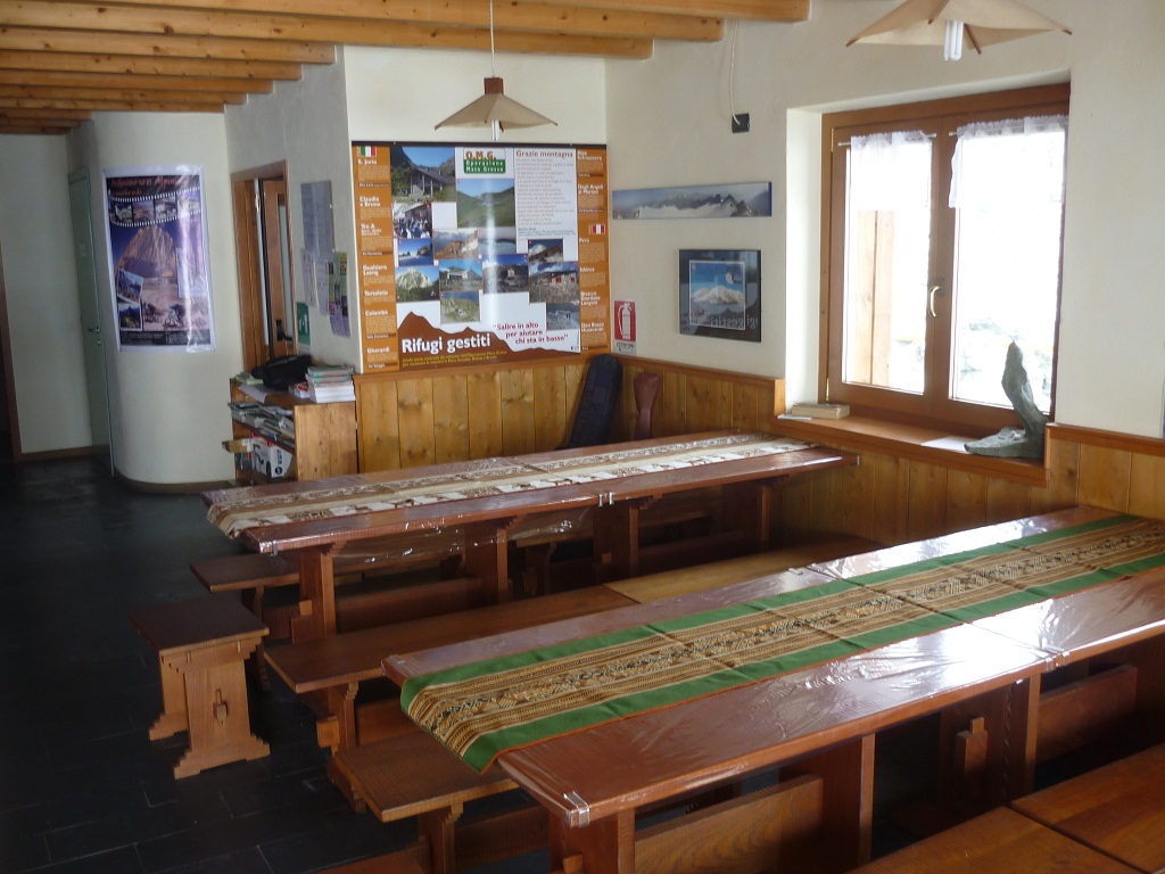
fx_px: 1111
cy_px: 437
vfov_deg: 42.9
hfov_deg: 55.4
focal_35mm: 33
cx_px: 582
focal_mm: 5.5
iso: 80
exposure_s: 1/50
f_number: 2.8
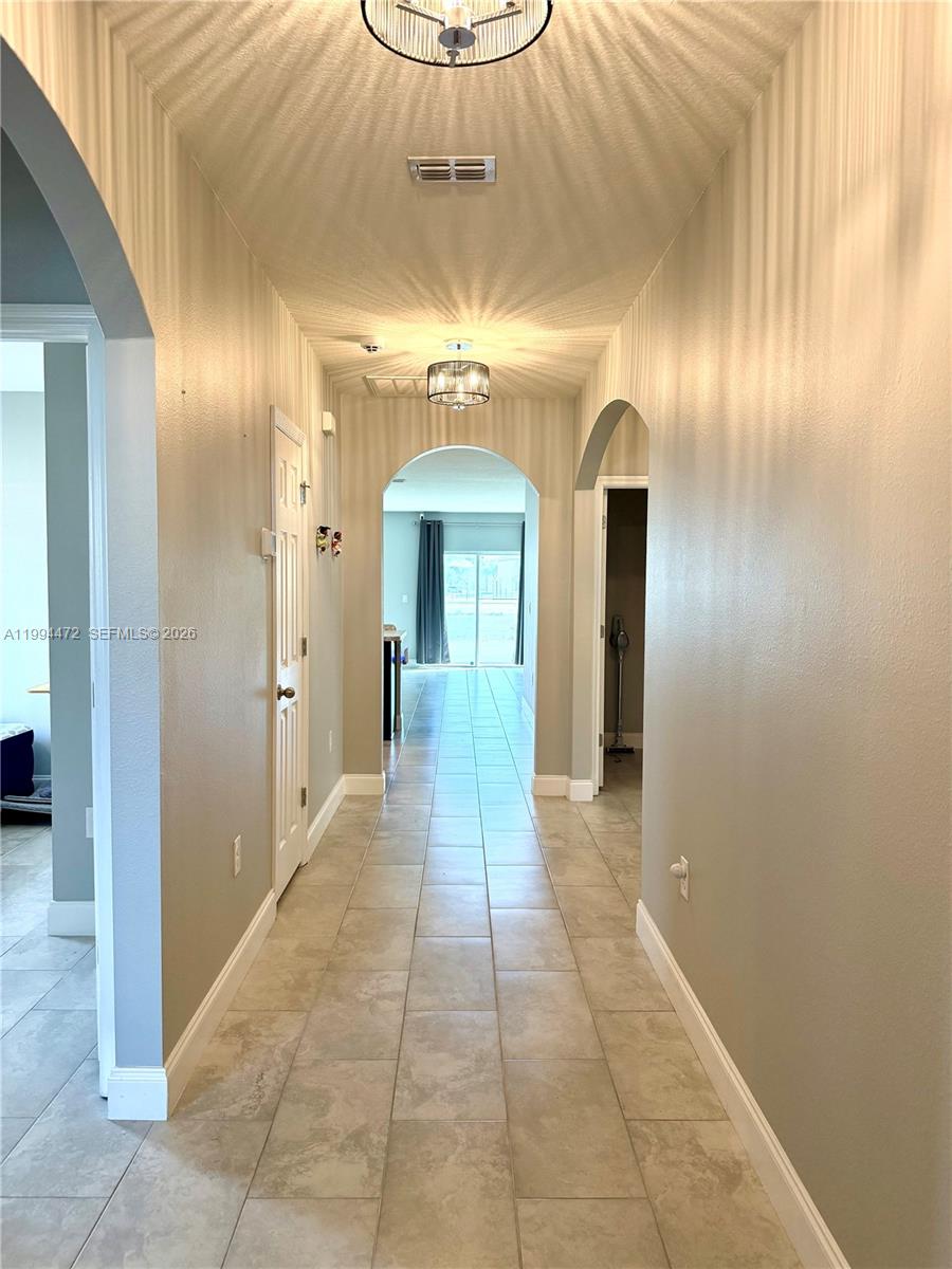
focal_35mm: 24
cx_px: 476
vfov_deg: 71.6
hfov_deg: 56.8
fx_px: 880
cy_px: 634
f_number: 1.78
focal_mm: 6.76
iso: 250
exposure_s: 1/120
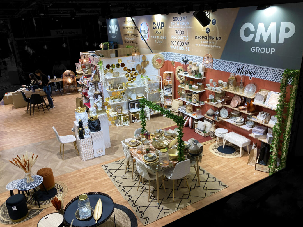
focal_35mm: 28
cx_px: 152
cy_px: 114
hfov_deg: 63.4
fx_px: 245
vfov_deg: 49.7
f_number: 1.8
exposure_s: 1/100
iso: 50
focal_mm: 3.99
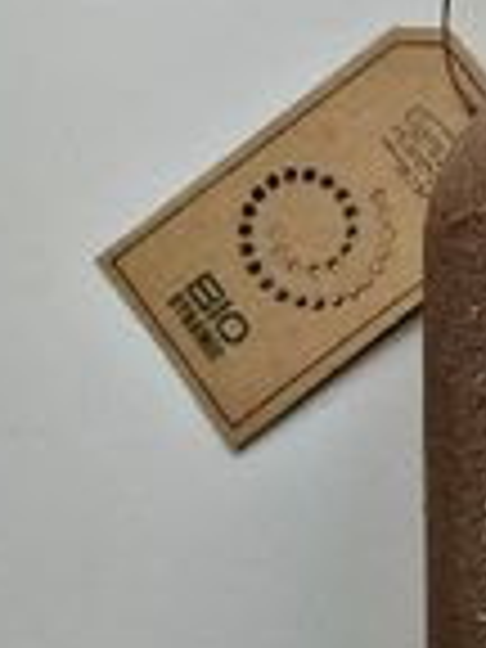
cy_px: 403
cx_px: 585
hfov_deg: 17.6
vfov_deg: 24.4
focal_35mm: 80
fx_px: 1498
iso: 50
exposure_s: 1/110
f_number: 1.8
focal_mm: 3.95
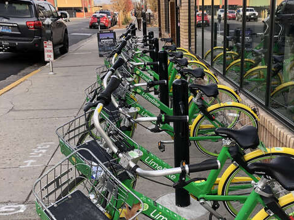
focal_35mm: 47
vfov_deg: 30.7
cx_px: 184
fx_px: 399
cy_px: 142
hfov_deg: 40.2
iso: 20
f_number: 1.8
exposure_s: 1/236
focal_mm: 4
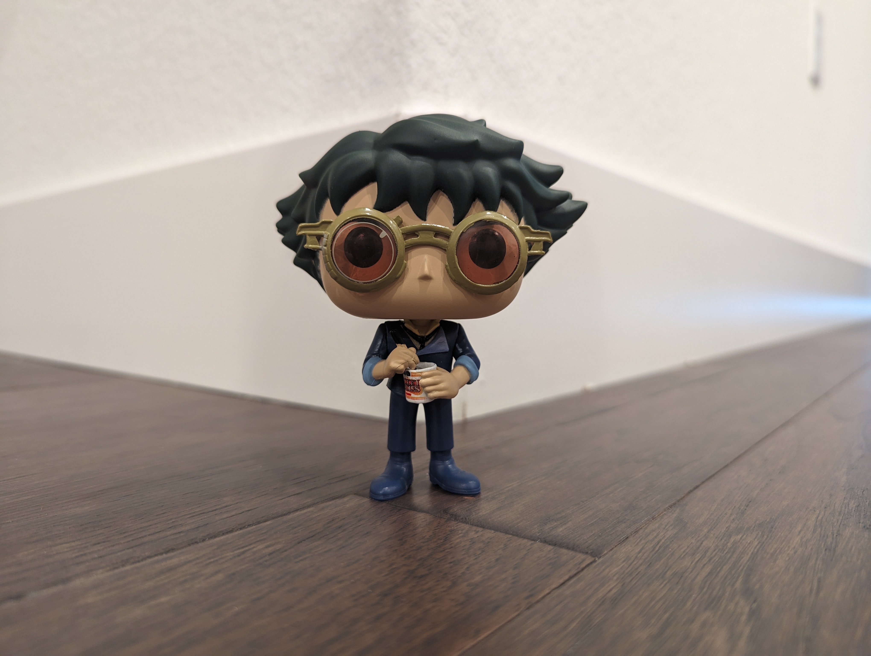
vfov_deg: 56.9
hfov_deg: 71.5
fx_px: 605
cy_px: 328
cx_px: 436
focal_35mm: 24
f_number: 1.85
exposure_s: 1/24
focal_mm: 6.81
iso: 233
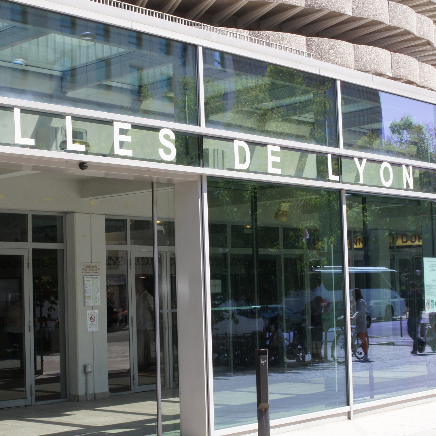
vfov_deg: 25.5
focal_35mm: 68
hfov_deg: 25.4
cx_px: 159
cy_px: 217
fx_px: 964
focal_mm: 35
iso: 400
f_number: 22
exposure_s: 1/80
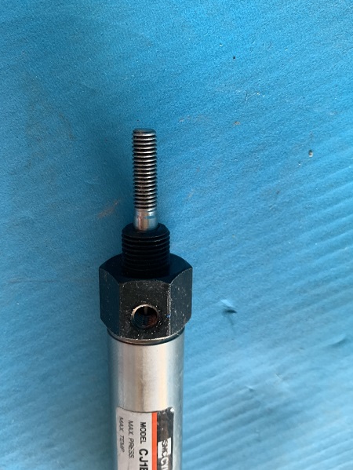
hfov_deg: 40.7
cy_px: 233
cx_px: 197
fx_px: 475
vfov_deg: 52.6
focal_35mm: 35
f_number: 1.8
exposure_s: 1/60
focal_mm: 4.25
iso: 100
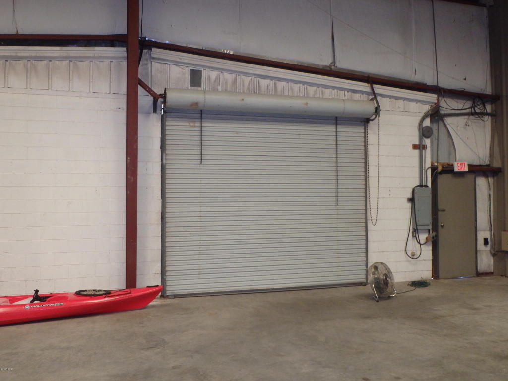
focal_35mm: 32
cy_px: 190
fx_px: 470
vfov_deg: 44.2
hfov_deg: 56.8
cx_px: 254
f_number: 4.2
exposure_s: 1/30
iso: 400
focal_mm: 5.7
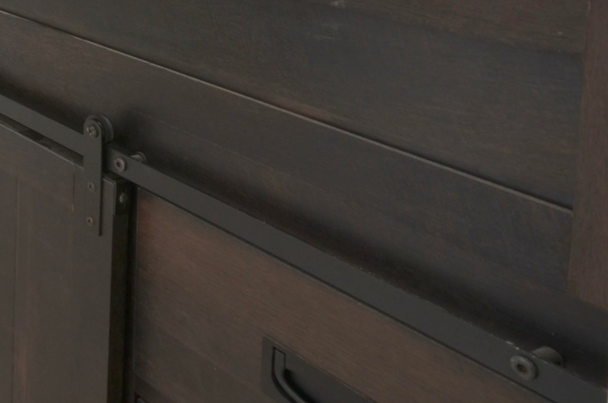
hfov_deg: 25.8
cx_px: -351
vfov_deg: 22.9
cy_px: -129
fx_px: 876
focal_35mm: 52
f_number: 9
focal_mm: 10
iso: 100
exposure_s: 1
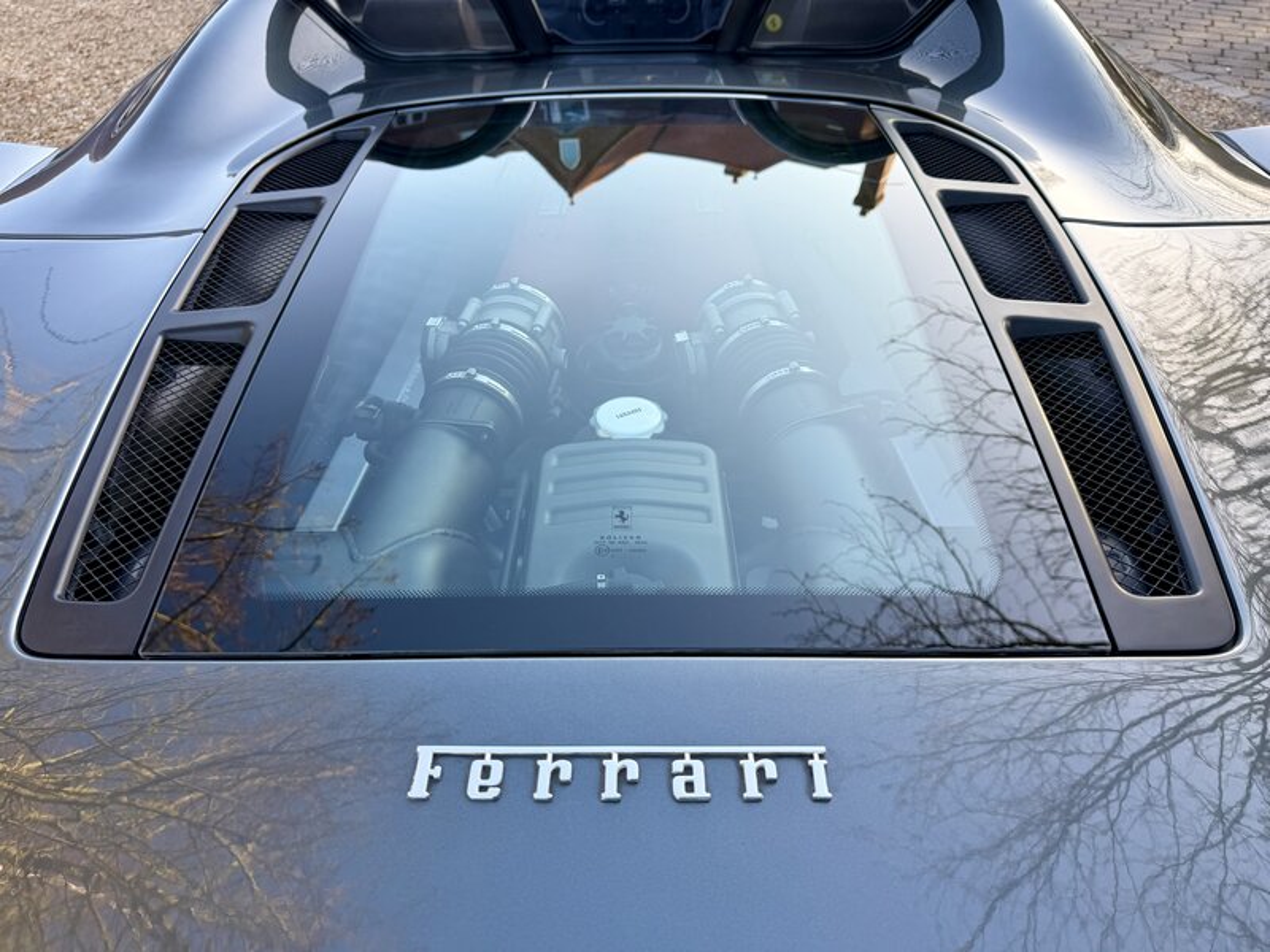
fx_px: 881
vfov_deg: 56.8
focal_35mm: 24
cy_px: 476
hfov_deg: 71.6
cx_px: 635
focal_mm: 6.76
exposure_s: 1/440
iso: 80
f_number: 1.78
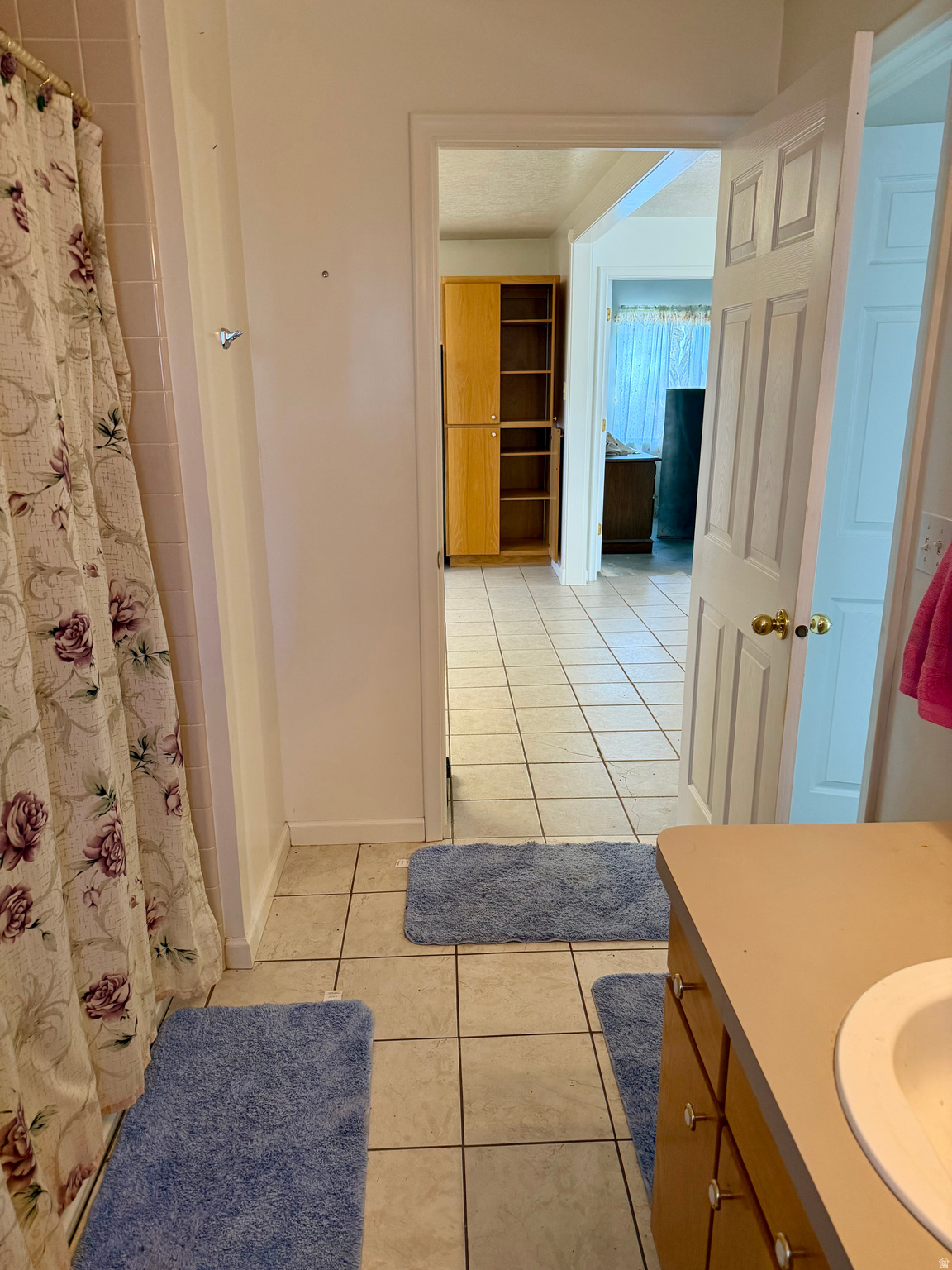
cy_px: 635
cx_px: 476
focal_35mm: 24
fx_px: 880
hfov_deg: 56.8
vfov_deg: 71.6
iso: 320
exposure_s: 1/120
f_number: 1.78
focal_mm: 6.76
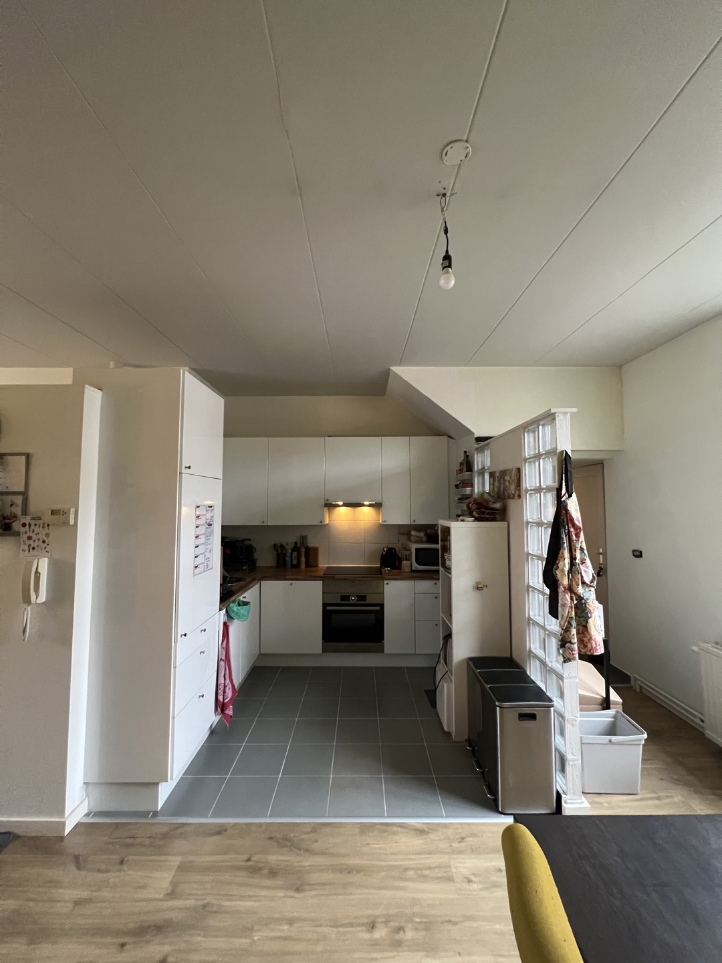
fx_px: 362
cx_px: 361
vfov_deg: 106.2
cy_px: 482
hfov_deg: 89.9
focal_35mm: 13
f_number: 1.8
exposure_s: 1/50
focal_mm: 1.57
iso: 640
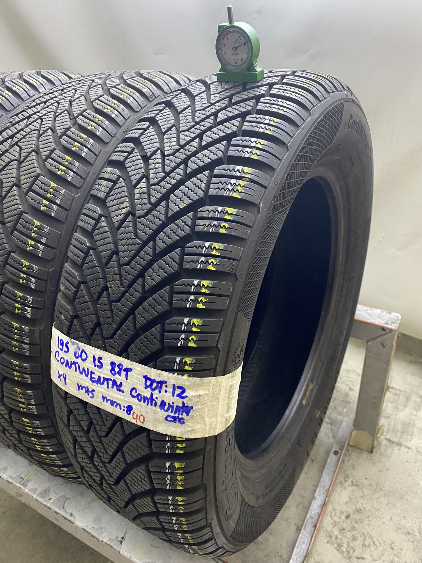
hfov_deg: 53.1
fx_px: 423
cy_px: 282
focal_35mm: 26
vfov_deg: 67.3
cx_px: 211
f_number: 1.8
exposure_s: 1/50
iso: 400
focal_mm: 4.25
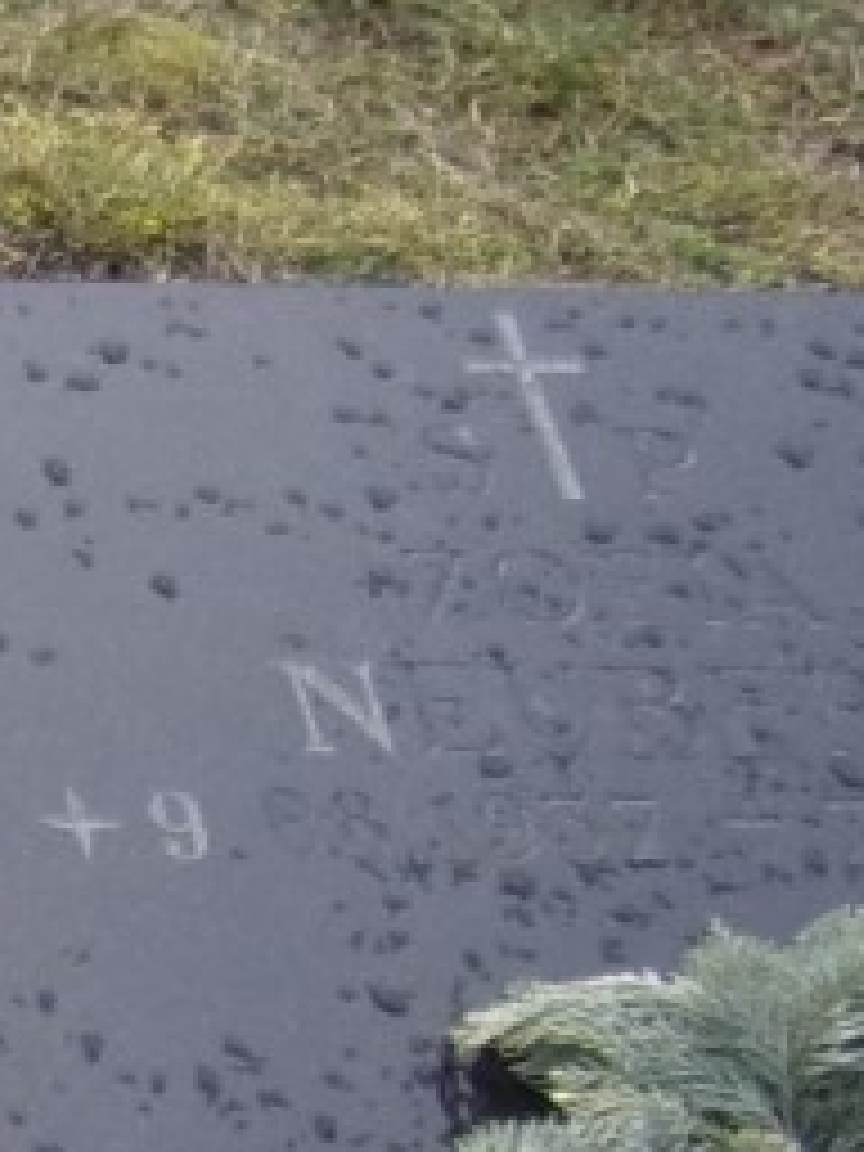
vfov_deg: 14.2
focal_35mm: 135
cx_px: -1706
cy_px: 1382
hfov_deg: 9.0
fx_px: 4493
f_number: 3.3
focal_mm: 4.3
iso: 80
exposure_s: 1/200
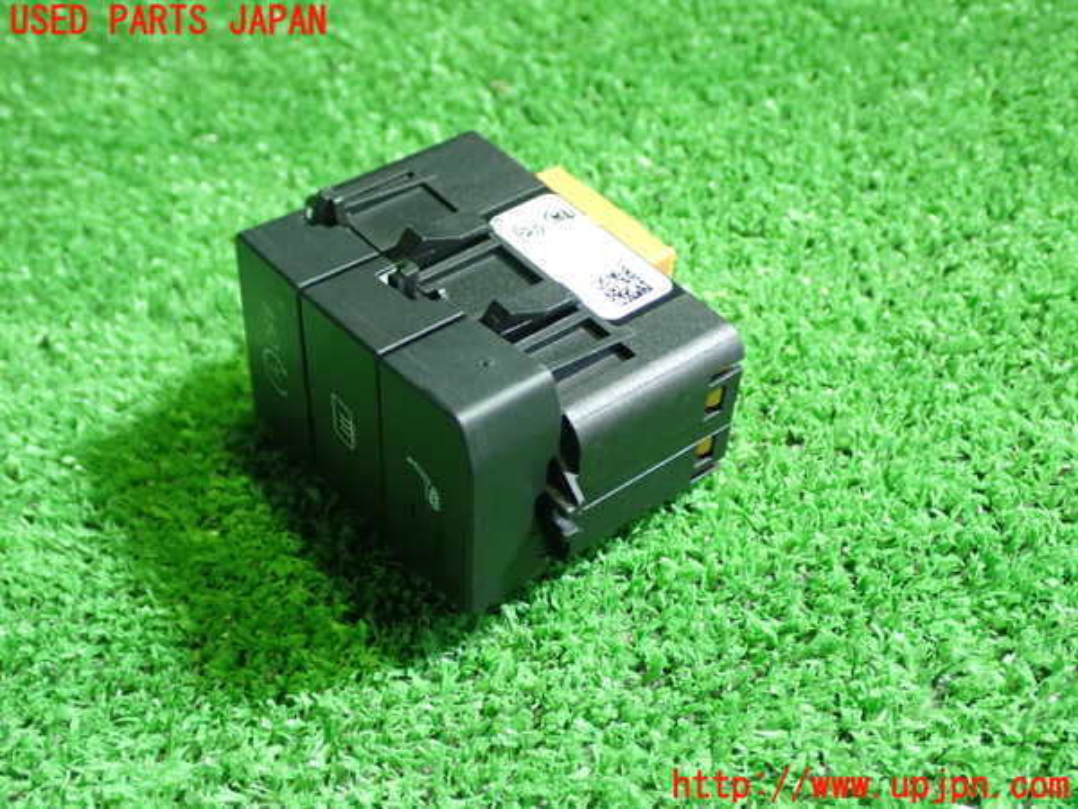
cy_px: 404
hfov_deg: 40.4
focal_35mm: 47
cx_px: 539
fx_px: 1464
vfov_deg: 30.9
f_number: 3.1
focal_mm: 8.4
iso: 800
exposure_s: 1/20
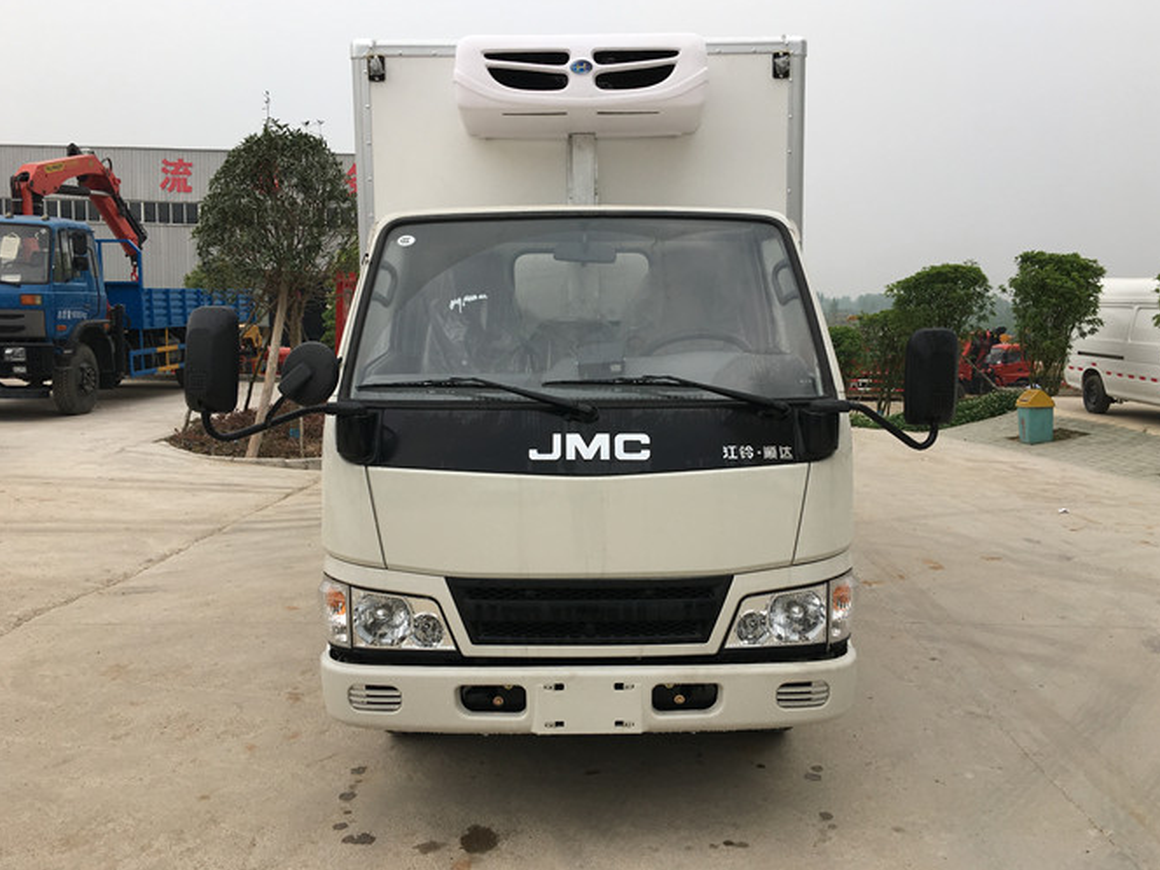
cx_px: 589
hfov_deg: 58.3
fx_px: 1039
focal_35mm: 31
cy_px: 414
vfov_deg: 45.4
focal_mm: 4.15
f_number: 2.2
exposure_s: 1/475
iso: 25
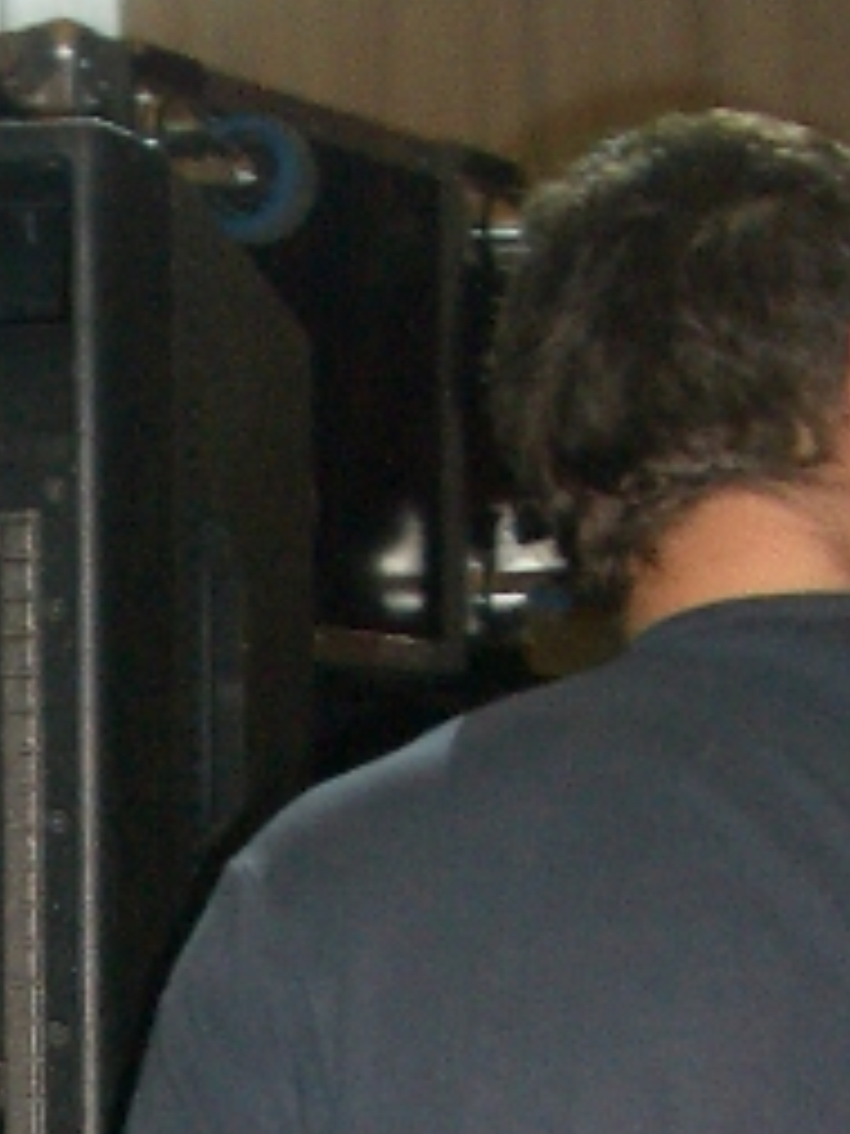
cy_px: 1274
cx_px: -256
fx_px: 4649
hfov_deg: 10.2
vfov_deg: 13.6
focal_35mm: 142
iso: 100
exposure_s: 1/60
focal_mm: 5.8
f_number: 2.6
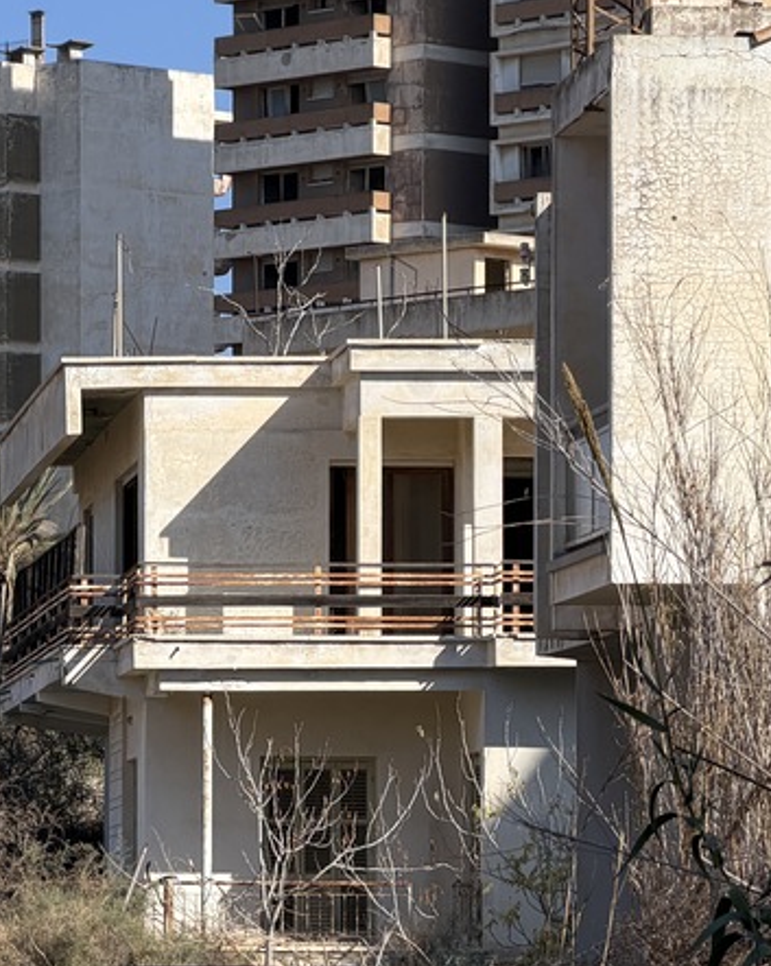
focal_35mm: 221
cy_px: 570
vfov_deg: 8.7
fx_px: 6310
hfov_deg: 6.9
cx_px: -190
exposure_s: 1/664
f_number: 2.8
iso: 20
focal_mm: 16.89
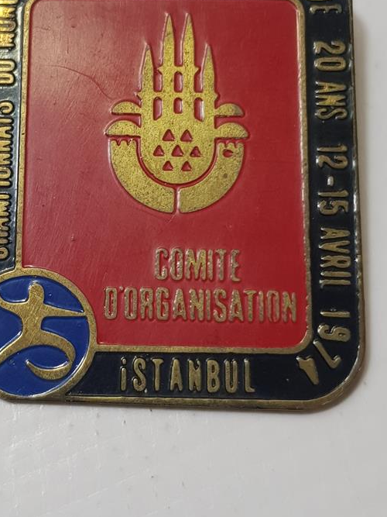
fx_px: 567
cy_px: 217
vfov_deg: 48.8
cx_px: 156
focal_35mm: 38
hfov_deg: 37.6
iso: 64
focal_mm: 4.3
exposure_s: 1/100
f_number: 1.7
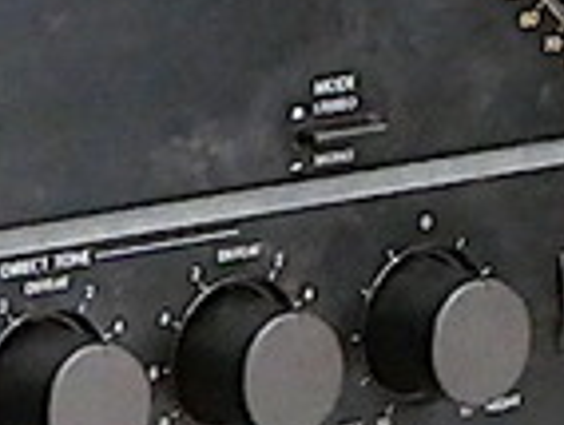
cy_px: 40
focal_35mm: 837
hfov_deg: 2.4
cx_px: -226
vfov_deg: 1.8
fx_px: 13660
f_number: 6.3
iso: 1600
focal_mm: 22.3
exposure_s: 1/30
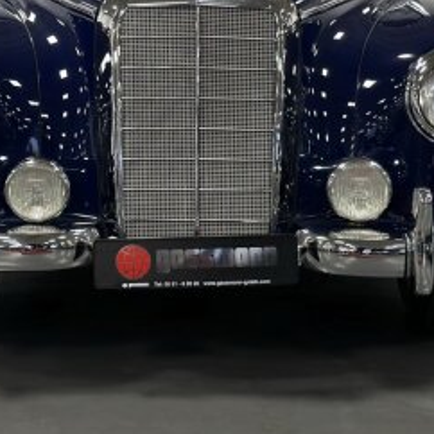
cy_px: 82
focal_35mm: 112
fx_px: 1589
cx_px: 204
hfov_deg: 15.6
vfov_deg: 15.4
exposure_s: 1/65
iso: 125
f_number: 1.78
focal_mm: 6.86
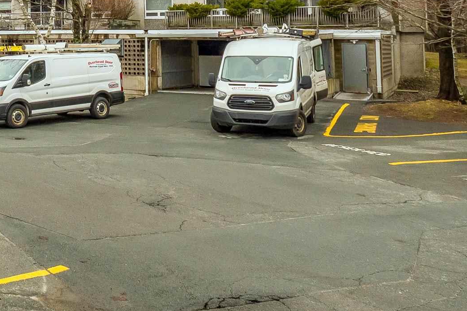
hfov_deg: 37.4
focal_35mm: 44
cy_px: -63
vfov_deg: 27.0
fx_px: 571
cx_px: -45
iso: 400
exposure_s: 1/320
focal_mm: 10
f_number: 6.3
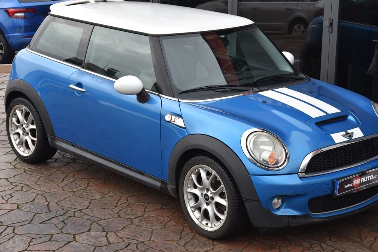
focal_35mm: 77
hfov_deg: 26.3
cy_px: 118
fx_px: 809
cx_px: 206
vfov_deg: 17.7
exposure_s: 1/200
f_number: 7.1
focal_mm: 70
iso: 500
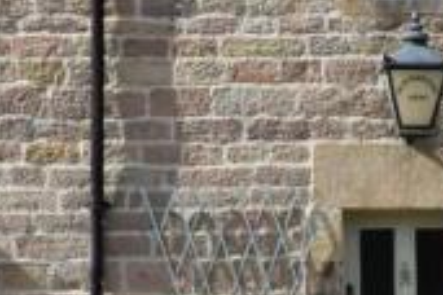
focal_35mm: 115
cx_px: 211
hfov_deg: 17.8
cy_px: 144
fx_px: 1415
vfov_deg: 11.9
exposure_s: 1/320
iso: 200
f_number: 9
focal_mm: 20
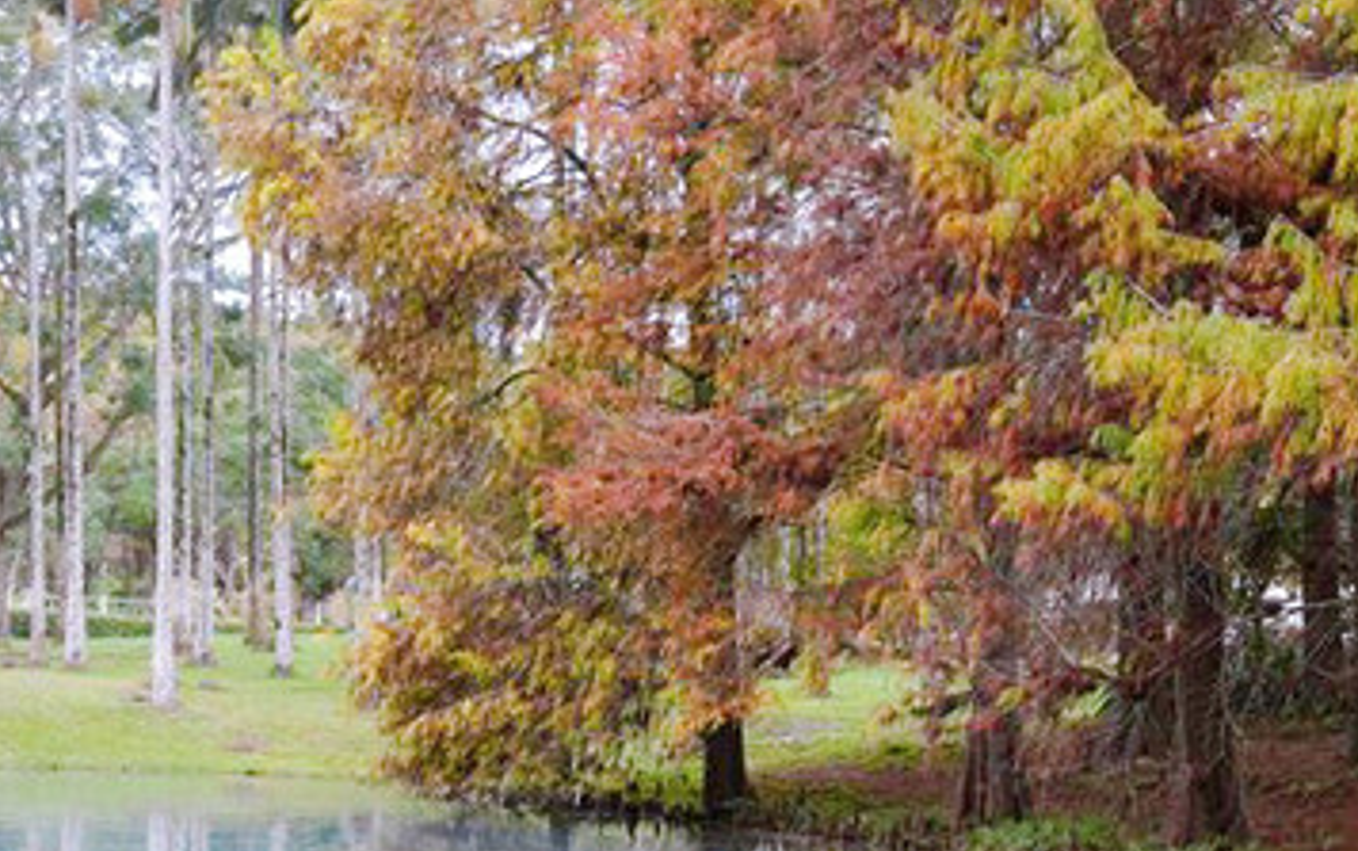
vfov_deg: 14.4
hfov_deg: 22.8
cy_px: 798
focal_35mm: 90
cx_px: 1030
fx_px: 3333
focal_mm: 37
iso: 250
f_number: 4
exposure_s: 1/40
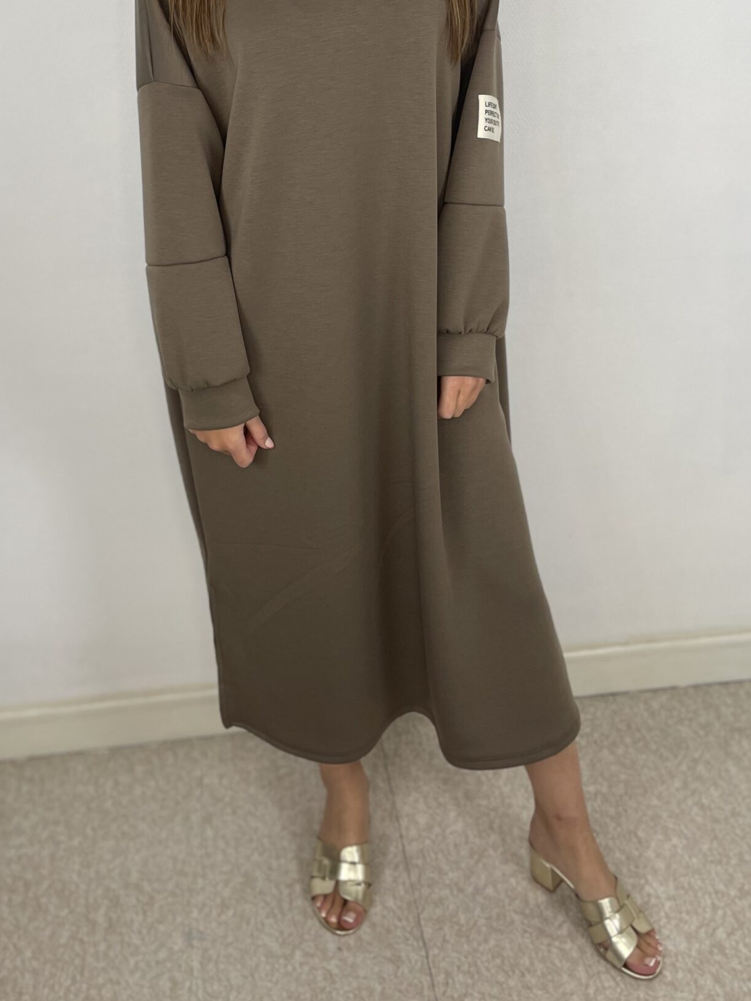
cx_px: 334
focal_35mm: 41
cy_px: 265
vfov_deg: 44.4
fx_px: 1186
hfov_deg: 35.1
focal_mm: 4.2
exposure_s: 1/100
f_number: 1.6
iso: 50
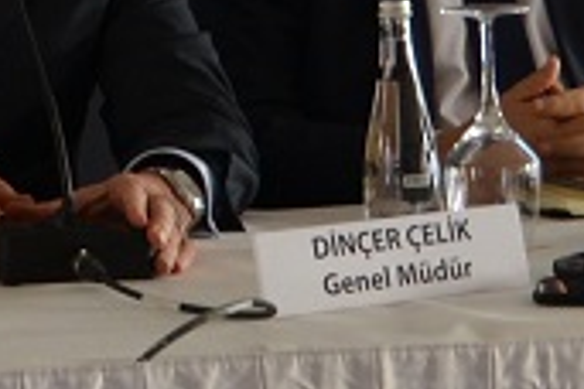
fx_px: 3082
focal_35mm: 190
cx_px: -345
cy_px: -369
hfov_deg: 10.4
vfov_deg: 7.0
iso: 400
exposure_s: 1/60
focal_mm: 18
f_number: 4
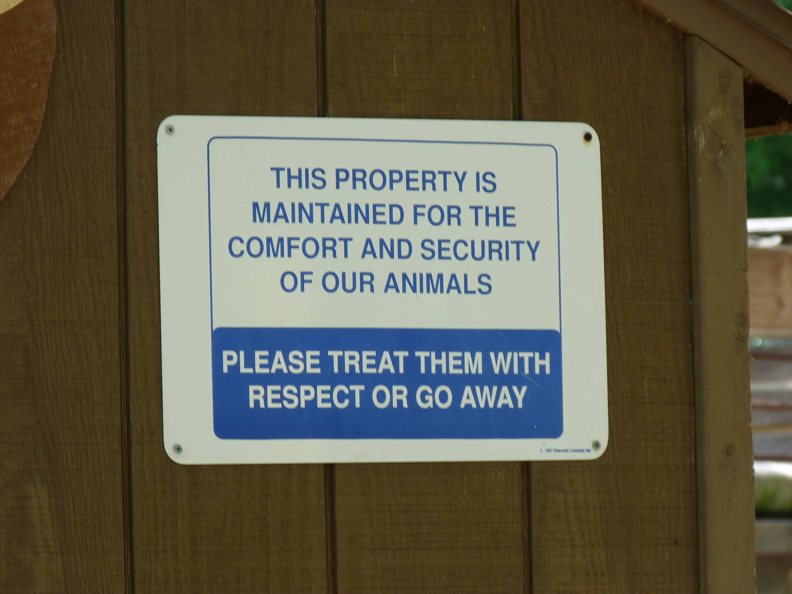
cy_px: 297
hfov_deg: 6.7
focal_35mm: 297
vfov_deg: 5.0
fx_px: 6795
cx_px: 396
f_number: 4
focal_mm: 53.5
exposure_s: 1/100
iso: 80
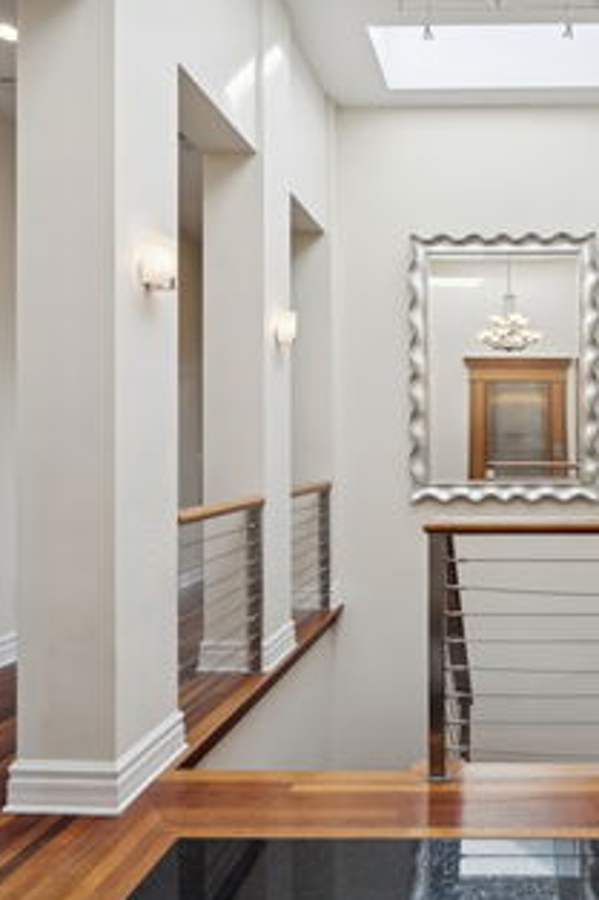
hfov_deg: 46.0
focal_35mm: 26
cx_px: 507
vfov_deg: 69.4
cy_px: 453
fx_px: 650
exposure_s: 1/40
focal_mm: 17
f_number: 8
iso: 200
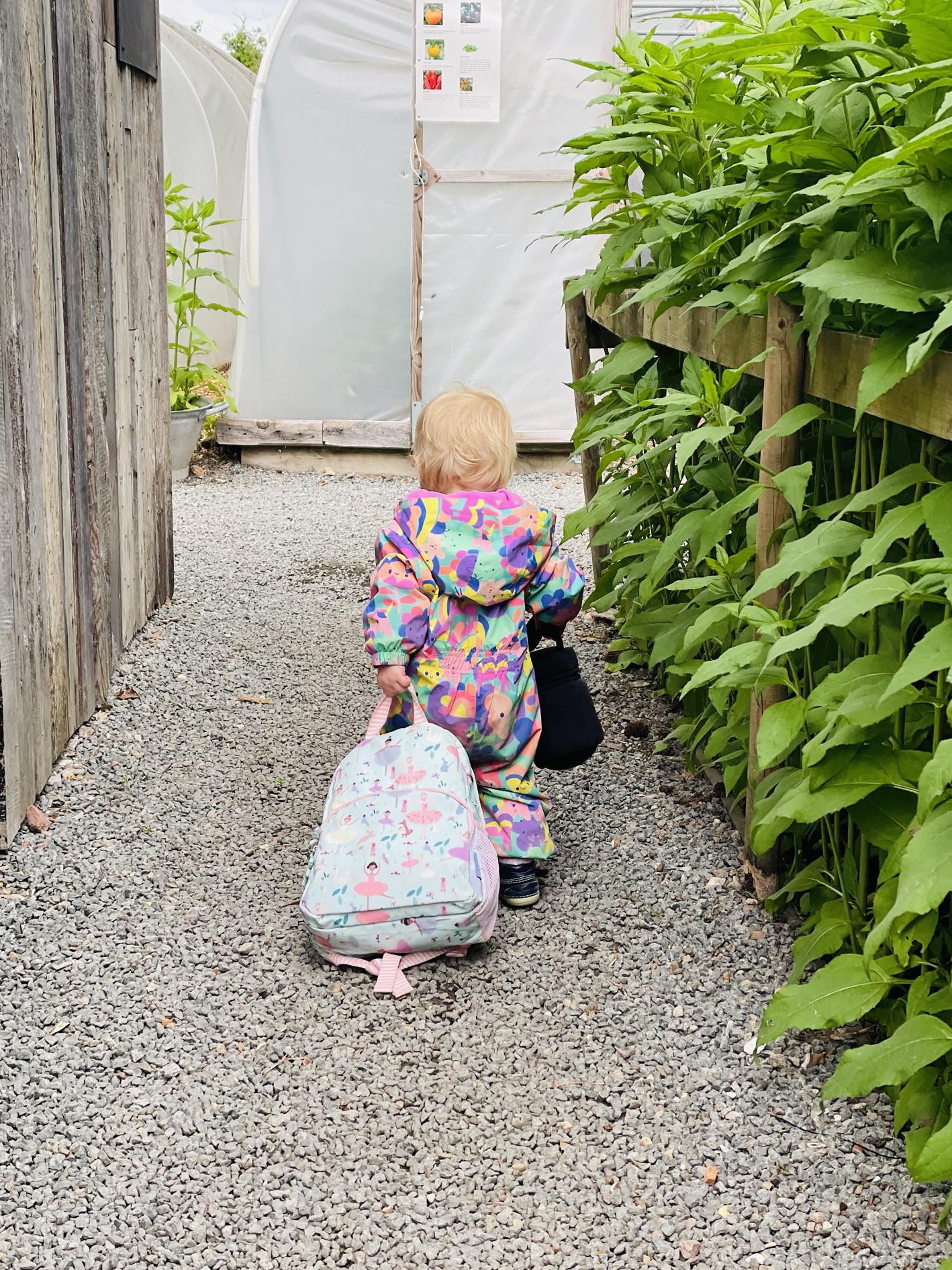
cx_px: 476
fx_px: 2017
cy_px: 657
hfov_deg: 26.6
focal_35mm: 55
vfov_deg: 34.9
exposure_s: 1/161
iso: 25
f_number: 2
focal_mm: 6
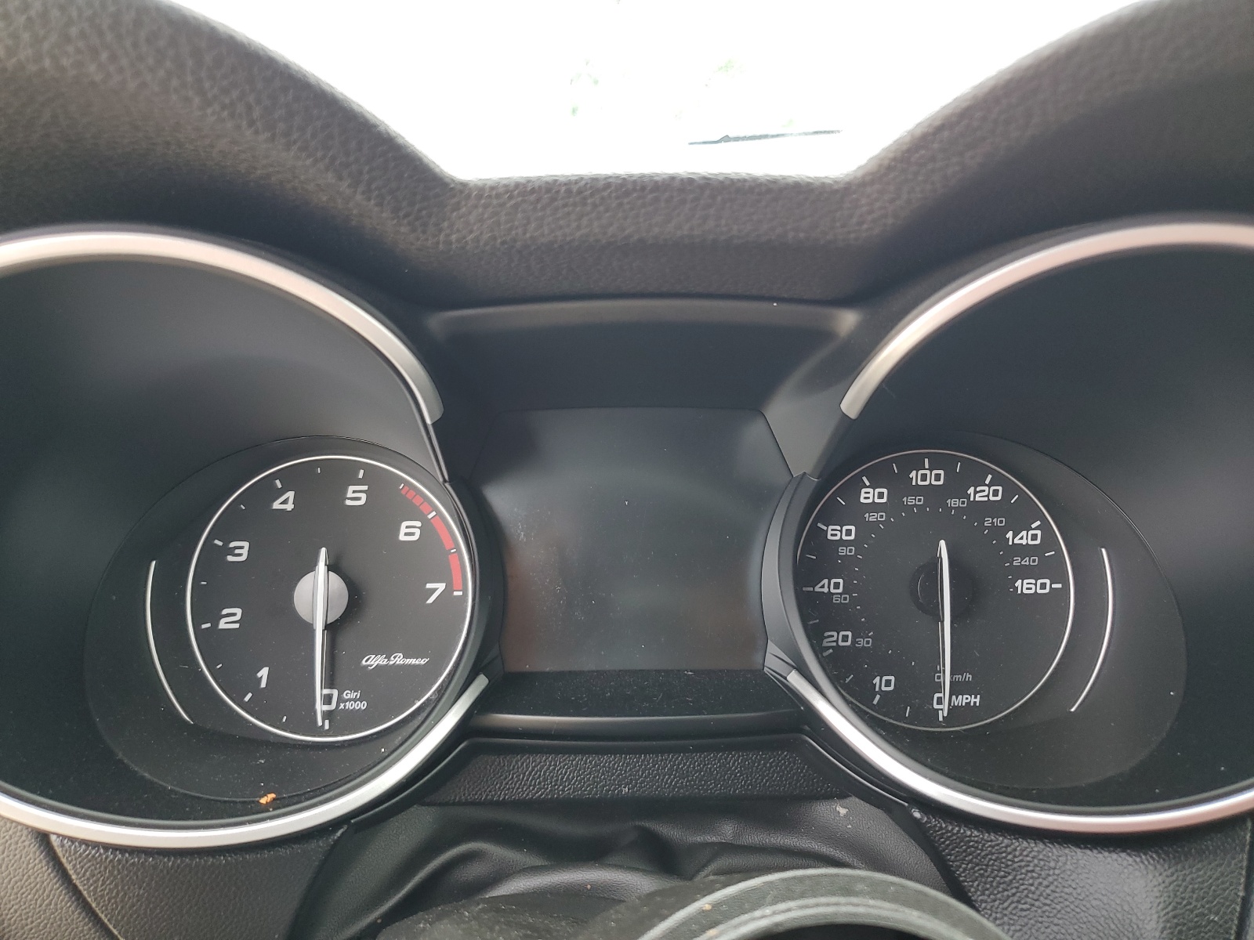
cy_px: 470
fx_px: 942
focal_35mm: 26
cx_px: 627
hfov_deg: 67.3
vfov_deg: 53.1
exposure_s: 1/60.2
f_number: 1.5
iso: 58
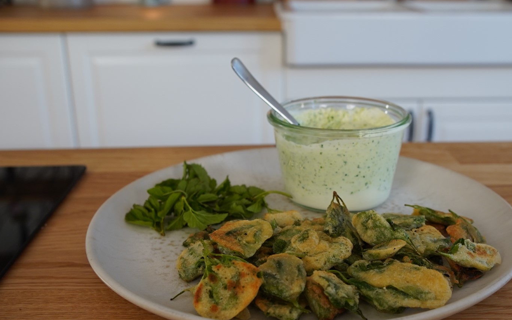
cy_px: 194
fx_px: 572
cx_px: 297
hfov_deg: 48.0
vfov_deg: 31.2
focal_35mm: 41
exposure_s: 1/160
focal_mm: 23
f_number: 4
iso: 640
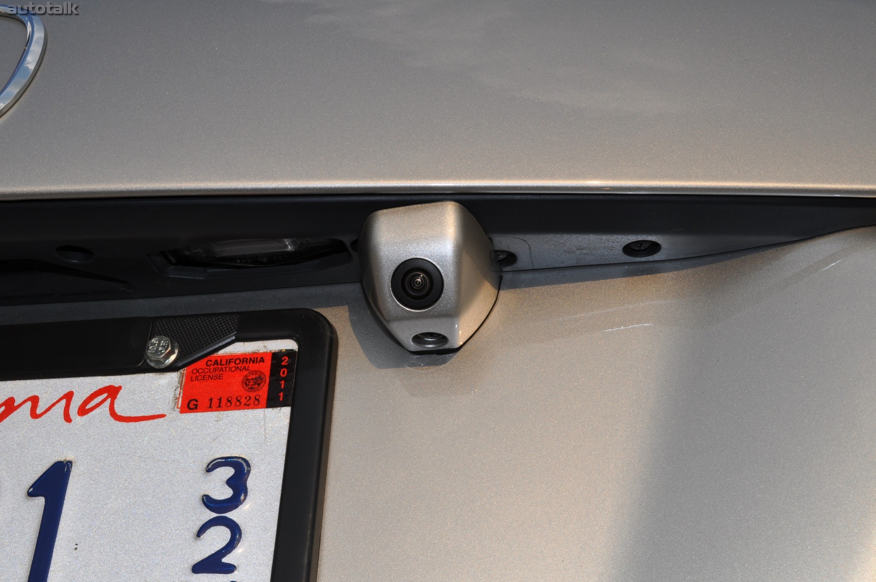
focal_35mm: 48
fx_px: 1167
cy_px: 291
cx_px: 438
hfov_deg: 41.2
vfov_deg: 28.0
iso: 200
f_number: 16
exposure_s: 1/200
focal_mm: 32
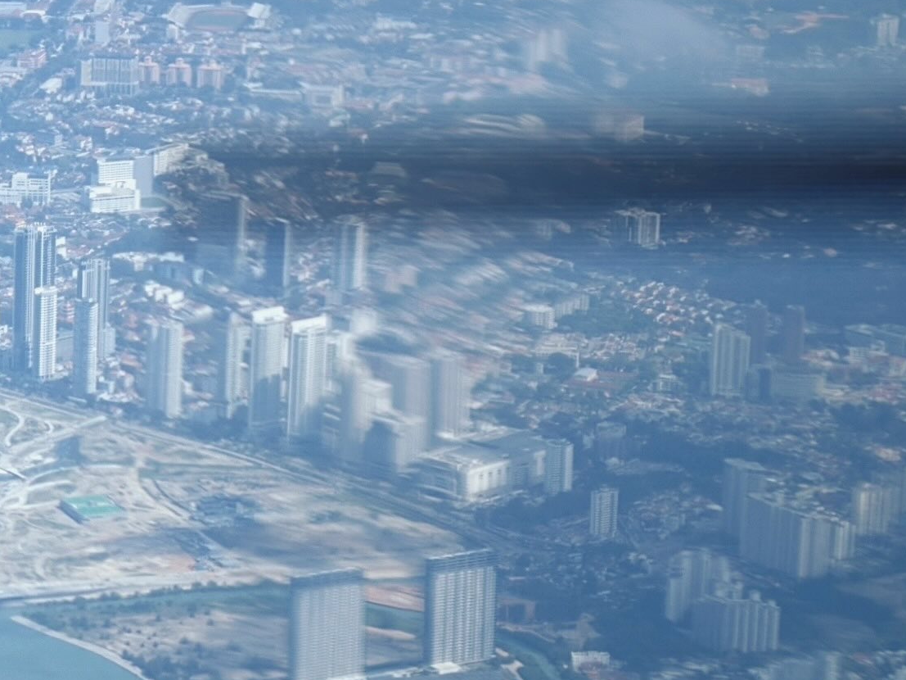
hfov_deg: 7.5
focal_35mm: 259
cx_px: -525
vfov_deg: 5.7
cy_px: 455
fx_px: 6778
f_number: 2.1
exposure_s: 1/1344
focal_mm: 16.53
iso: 80
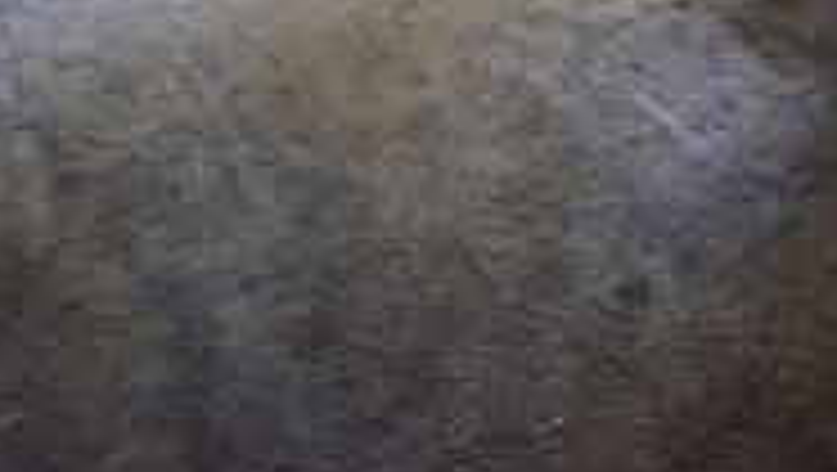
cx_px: 495
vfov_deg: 26.0
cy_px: -166
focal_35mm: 38
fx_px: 844
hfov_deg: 52.4
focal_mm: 10
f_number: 4.5
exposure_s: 1/60
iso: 450
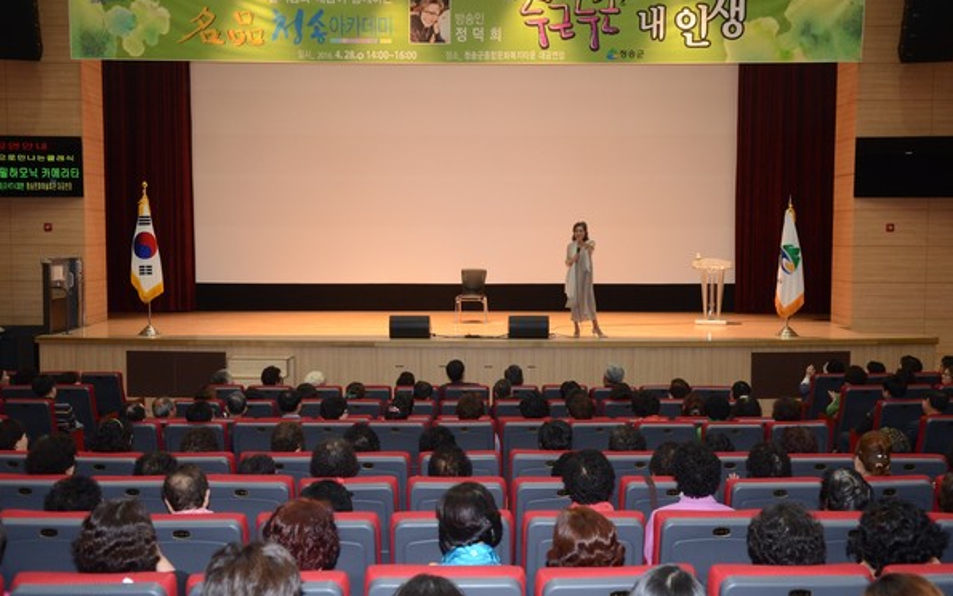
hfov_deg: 49.3
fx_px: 1039
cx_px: 474
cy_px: 285
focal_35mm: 40
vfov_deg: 32.0
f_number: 4
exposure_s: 1/125
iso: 1250
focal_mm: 26
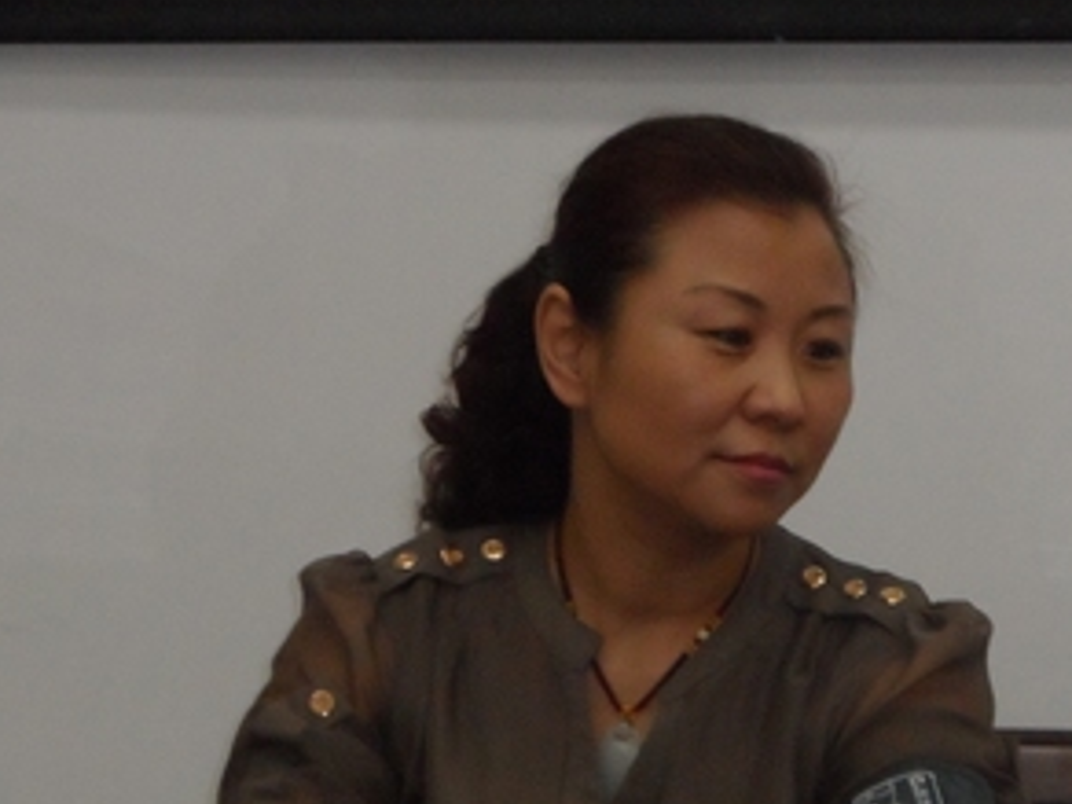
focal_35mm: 390
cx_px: 936
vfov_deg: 3.8
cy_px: 514
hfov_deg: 5.1
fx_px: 12078
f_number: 4.5
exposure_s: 1/90
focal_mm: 28.9
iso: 480
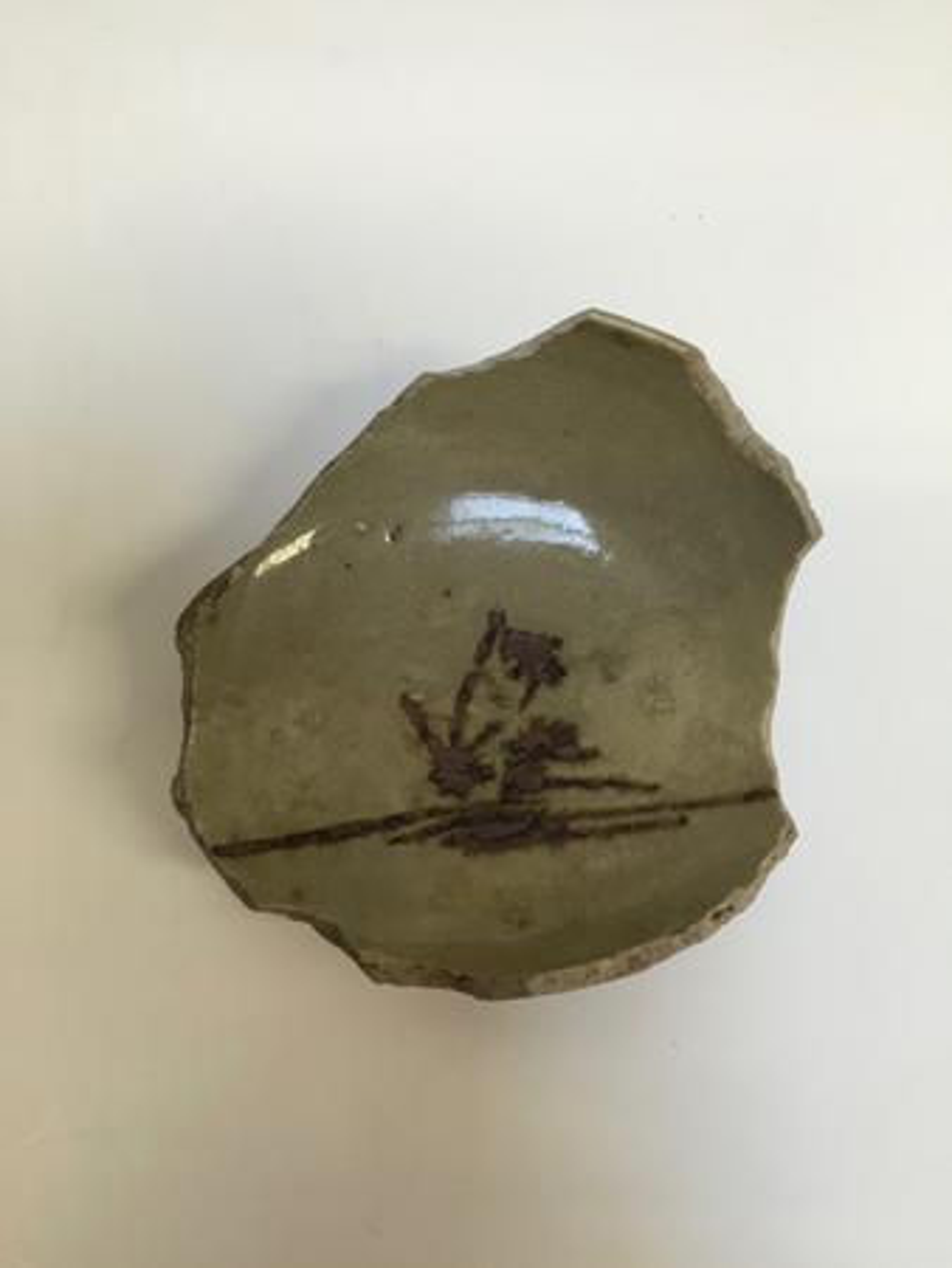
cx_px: 476
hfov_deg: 48.3
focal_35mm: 29
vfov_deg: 61.6
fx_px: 1062
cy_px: 634
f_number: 2.2
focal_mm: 4.15
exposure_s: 1/33
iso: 50
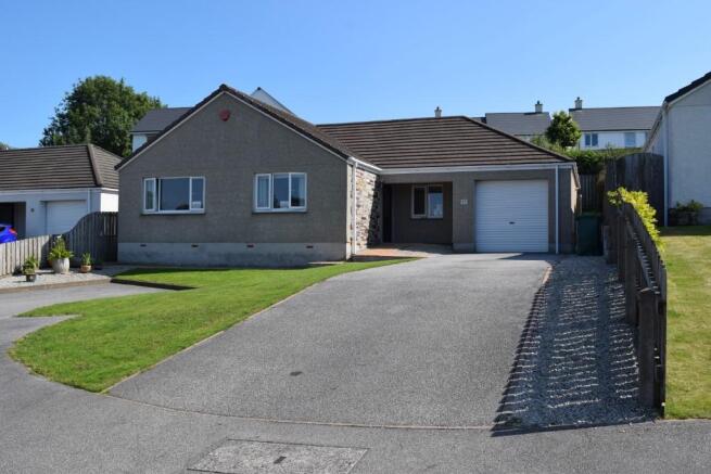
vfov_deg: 38.4
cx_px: 356
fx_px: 681
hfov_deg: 55.1
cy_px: 237
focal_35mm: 34
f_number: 10
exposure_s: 1/400
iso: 200
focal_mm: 23
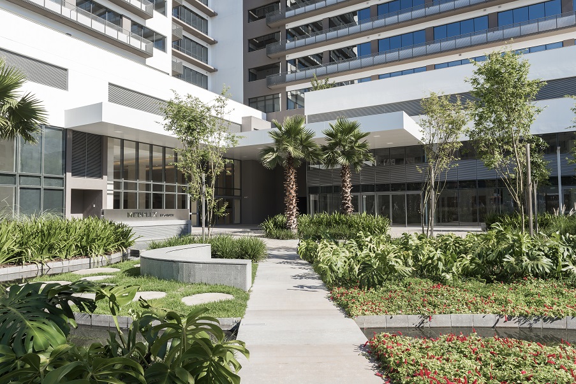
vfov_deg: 53.2
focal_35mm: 24
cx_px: 288
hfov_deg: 73.7
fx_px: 384
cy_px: 192
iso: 200
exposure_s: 1/100
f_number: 13
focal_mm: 24
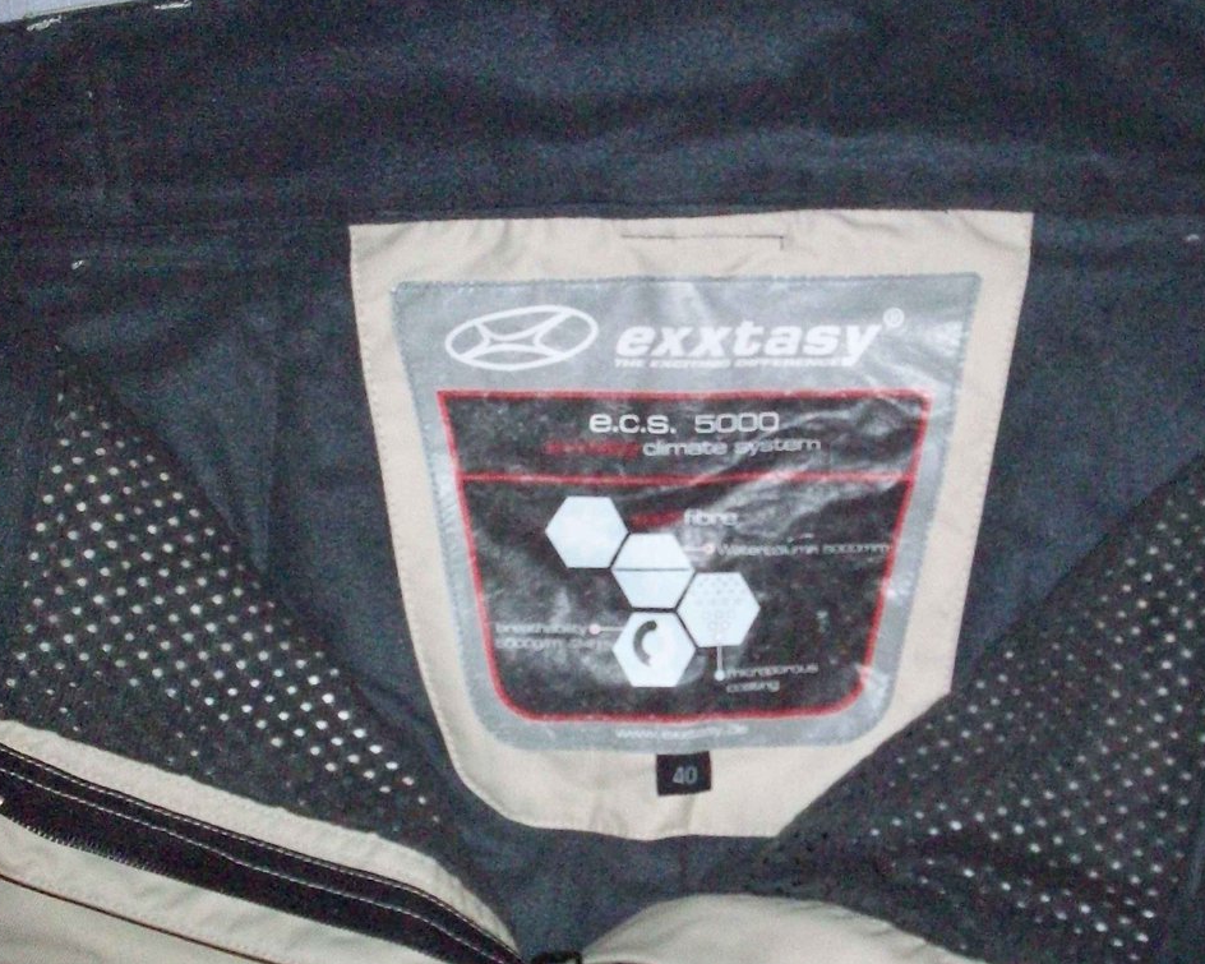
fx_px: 1819
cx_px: 671
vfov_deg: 29.5
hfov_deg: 36.6
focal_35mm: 51
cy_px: 613
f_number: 2.8
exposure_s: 1/128
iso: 800
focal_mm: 6.2
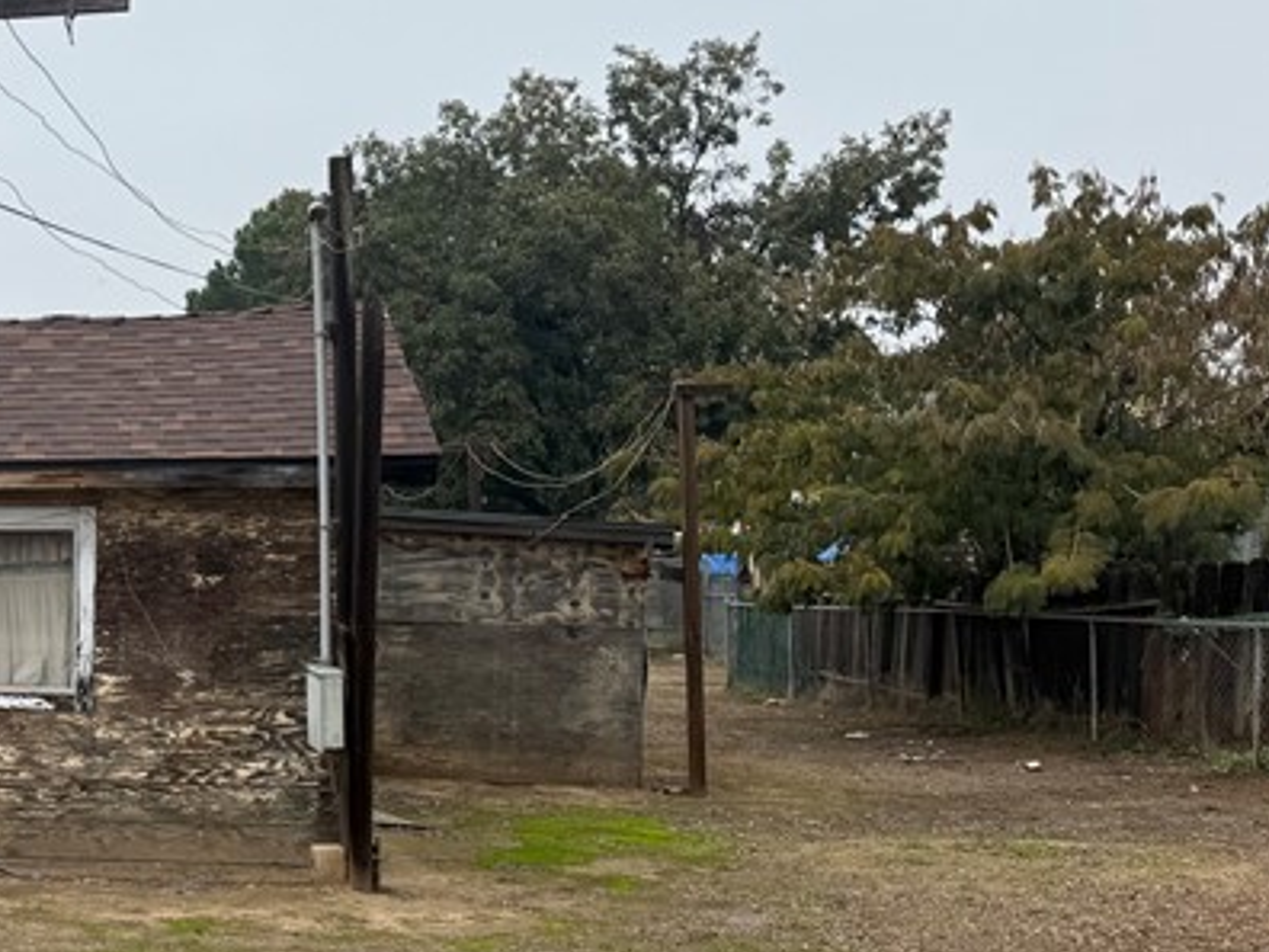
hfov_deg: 26.9
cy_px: 664
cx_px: -327
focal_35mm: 62
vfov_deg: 23.5
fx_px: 2273
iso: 80
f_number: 1.78
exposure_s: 1/1855
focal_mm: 6.76
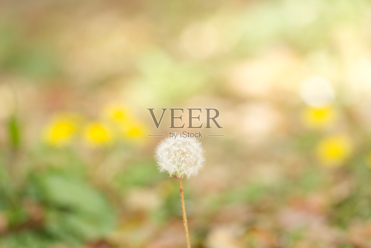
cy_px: 124
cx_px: 186
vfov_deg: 7.6
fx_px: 1856
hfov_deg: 11.4
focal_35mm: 180
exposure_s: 1/200
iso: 100
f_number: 5.6
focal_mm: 180
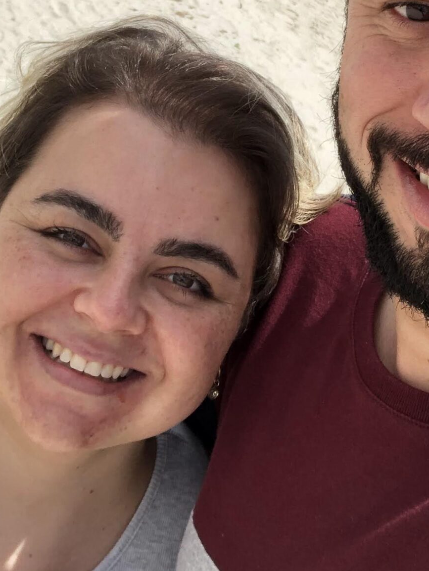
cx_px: 275
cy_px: 62
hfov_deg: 20.7
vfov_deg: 26.5
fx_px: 1172
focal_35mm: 71
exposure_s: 1/852
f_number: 2.2
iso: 20
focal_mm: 2.87
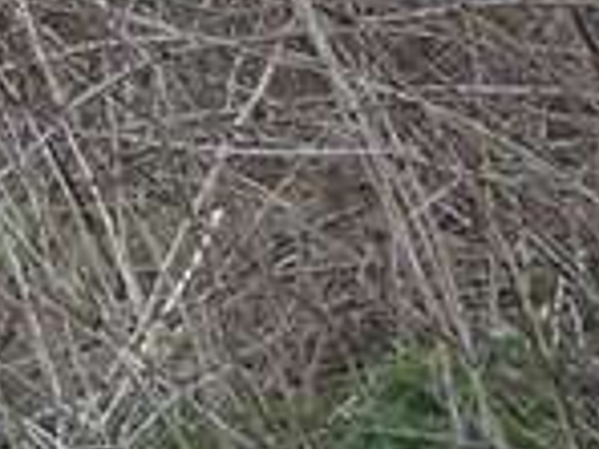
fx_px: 12199
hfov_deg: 2.8
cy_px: -740
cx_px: -951
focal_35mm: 705
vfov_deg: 2.1
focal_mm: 16
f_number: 3.9
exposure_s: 1/200
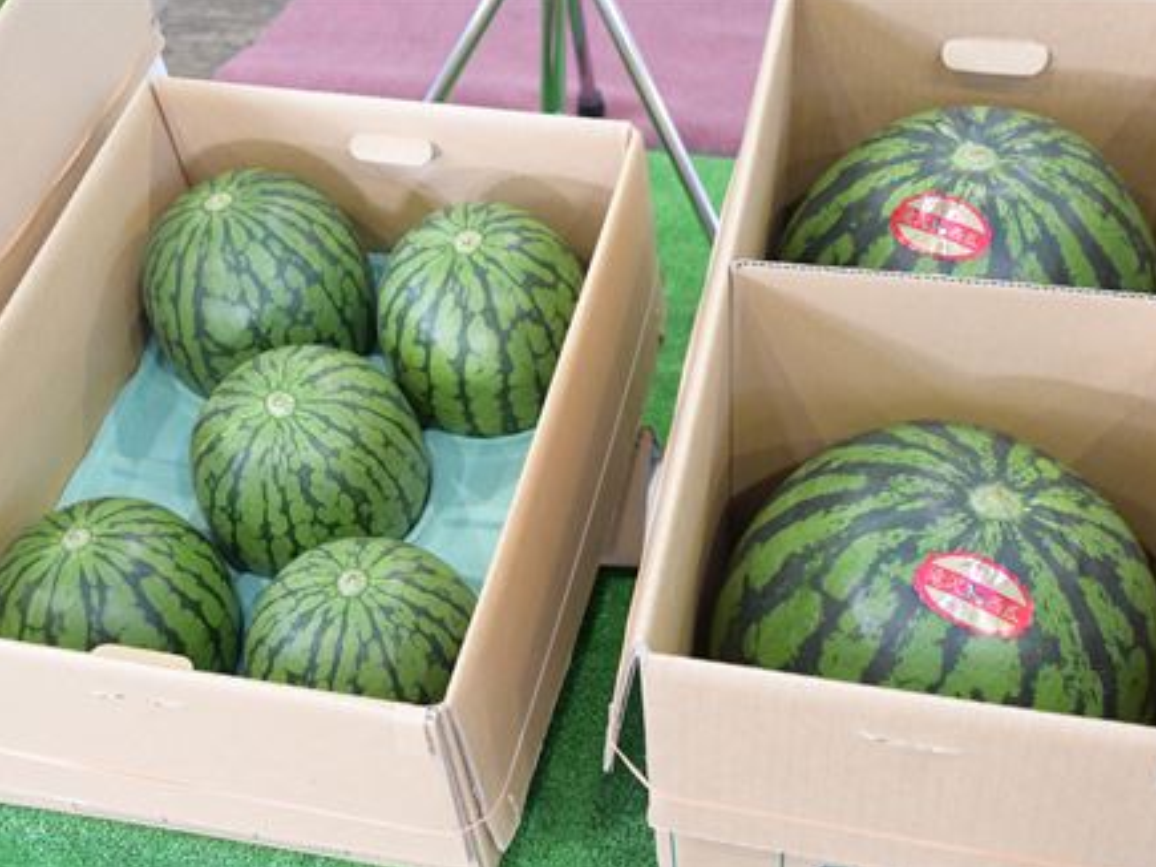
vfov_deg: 27.5
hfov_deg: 36.2
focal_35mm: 53
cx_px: 619
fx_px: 1769
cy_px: 432
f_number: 5
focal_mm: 32
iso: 2500
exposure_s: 1/100
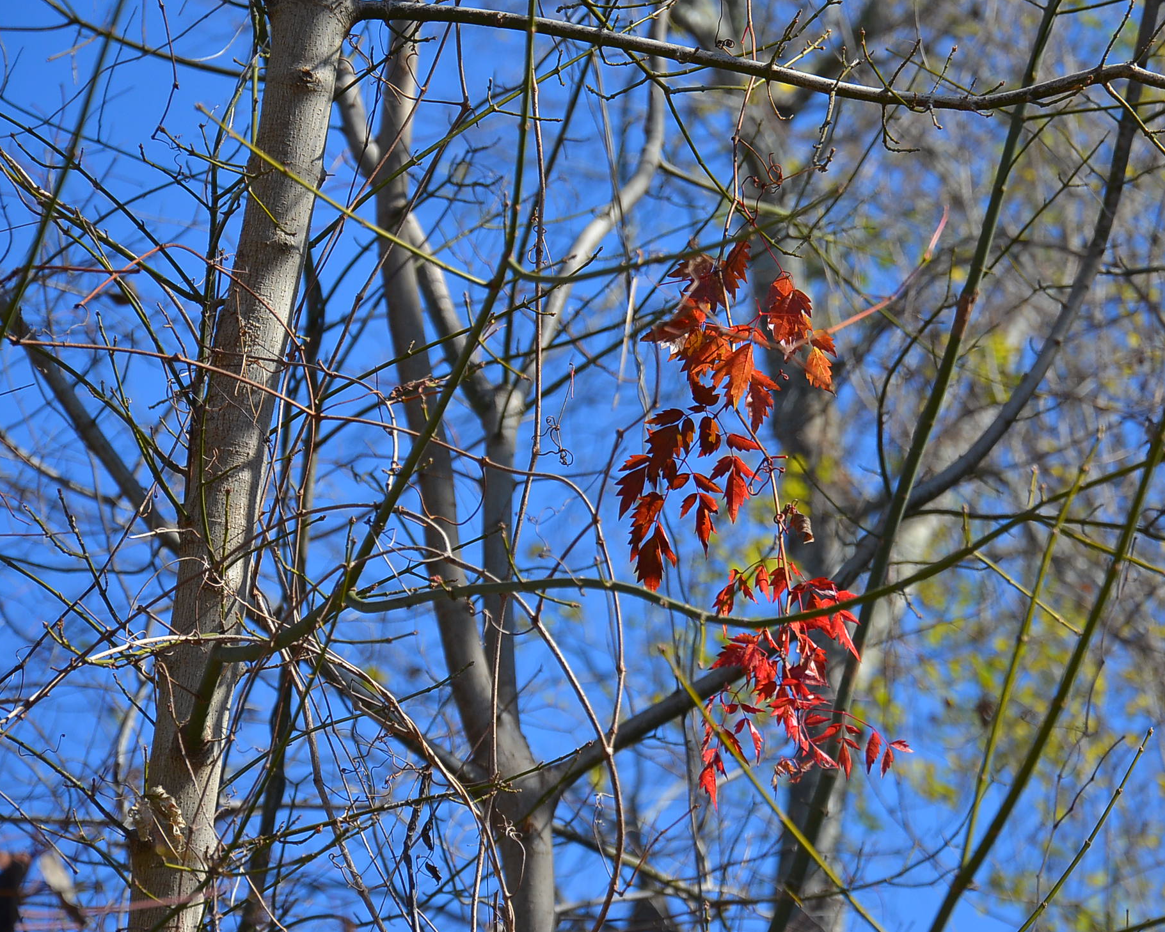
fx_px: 6884
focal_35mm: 200
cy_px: 429
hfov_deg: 9.7
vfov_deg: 7.7
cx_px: 763
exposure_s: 1/1000
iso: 400
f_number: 8
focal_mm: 105
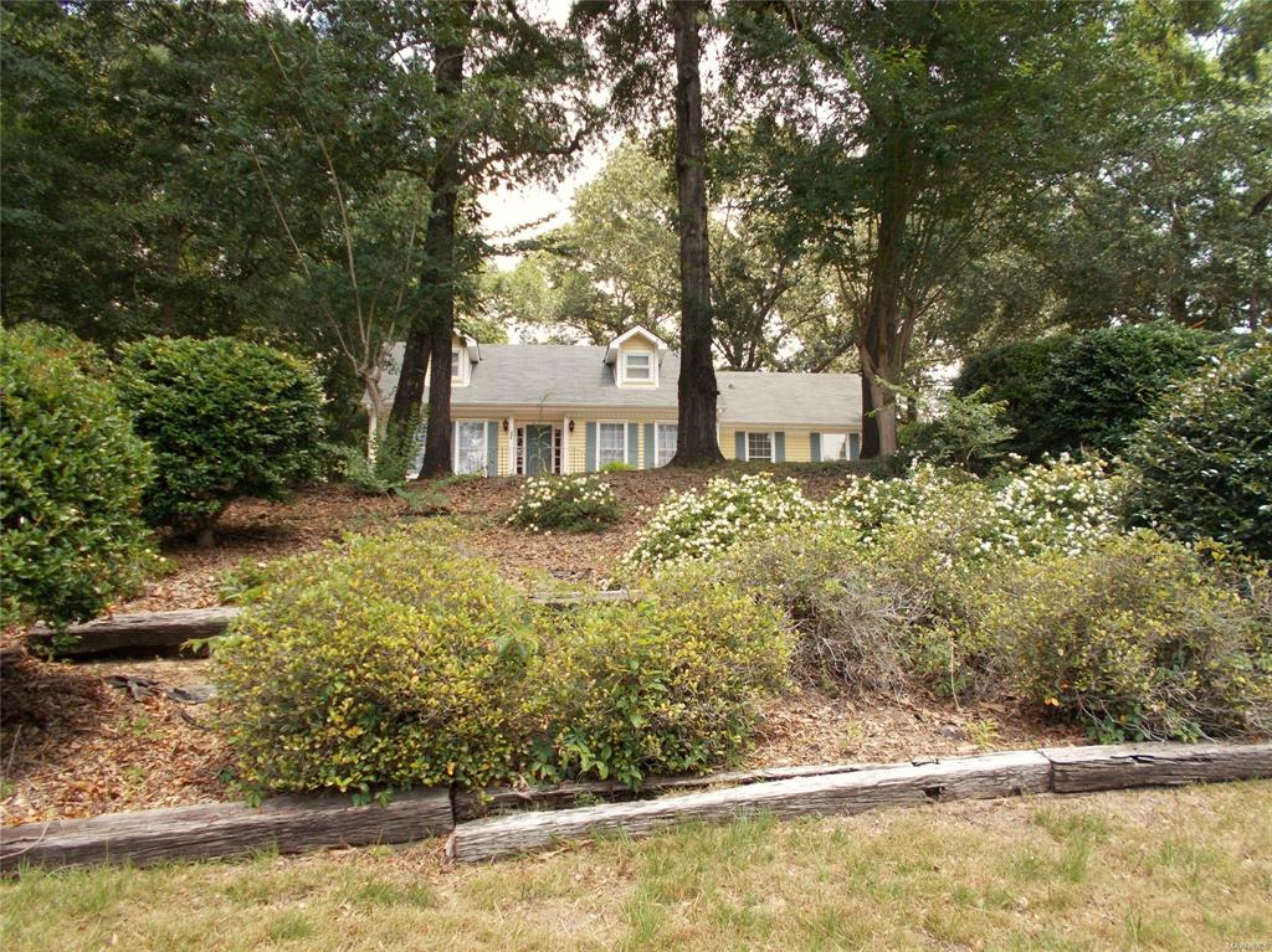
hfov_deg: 67.3
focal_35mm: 26
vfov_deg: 53.0
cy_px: 476
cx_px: 636
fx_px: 955
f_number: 3.2
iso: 80
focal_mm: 4.6
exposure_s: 1/200
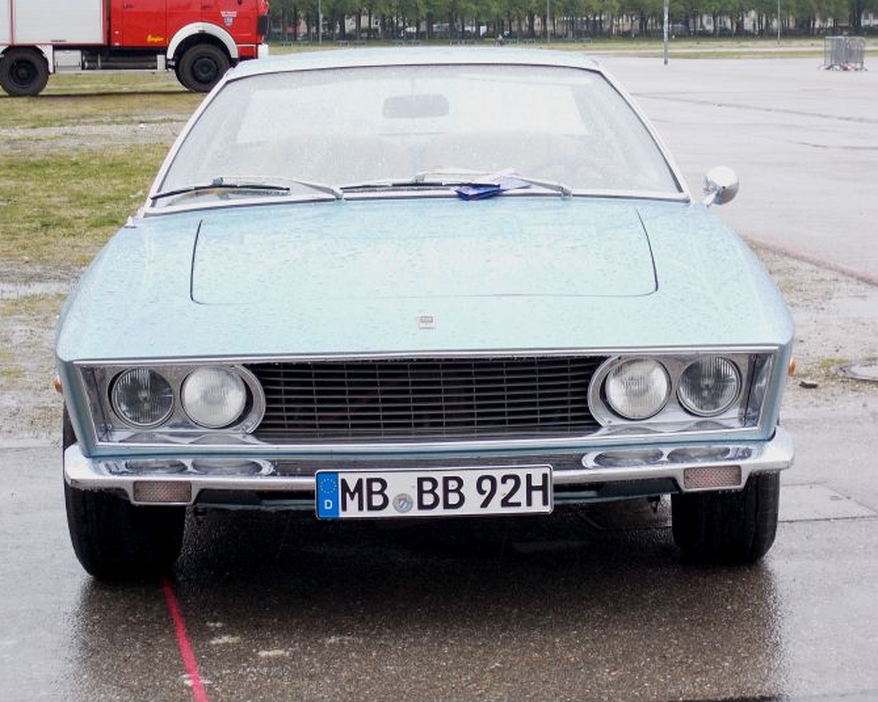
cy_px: 352
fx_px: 2702
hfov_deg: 18.5
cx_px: 449
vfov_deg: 14.8
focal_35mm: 104
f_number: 5.5
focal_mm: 17.6
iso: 125
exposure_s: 1/60
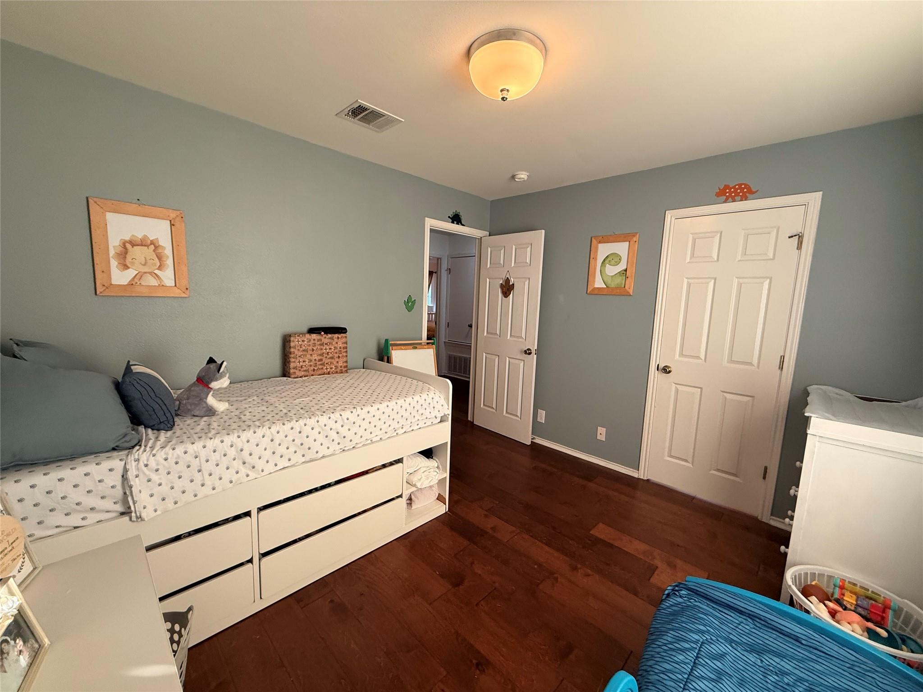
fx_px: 373
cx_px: 462
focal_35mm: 14
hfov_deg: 102.1
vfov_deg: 85.7
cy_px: 346
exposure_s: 1/120
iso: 250
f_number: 2.2
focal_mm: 2.22
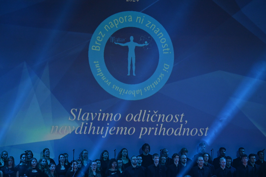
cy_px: 88
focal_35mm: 150
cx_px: 133
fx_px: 1108
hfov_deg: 13.7
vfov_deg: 9.1
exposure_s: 1/125
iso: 3200
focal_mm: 150
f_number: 5
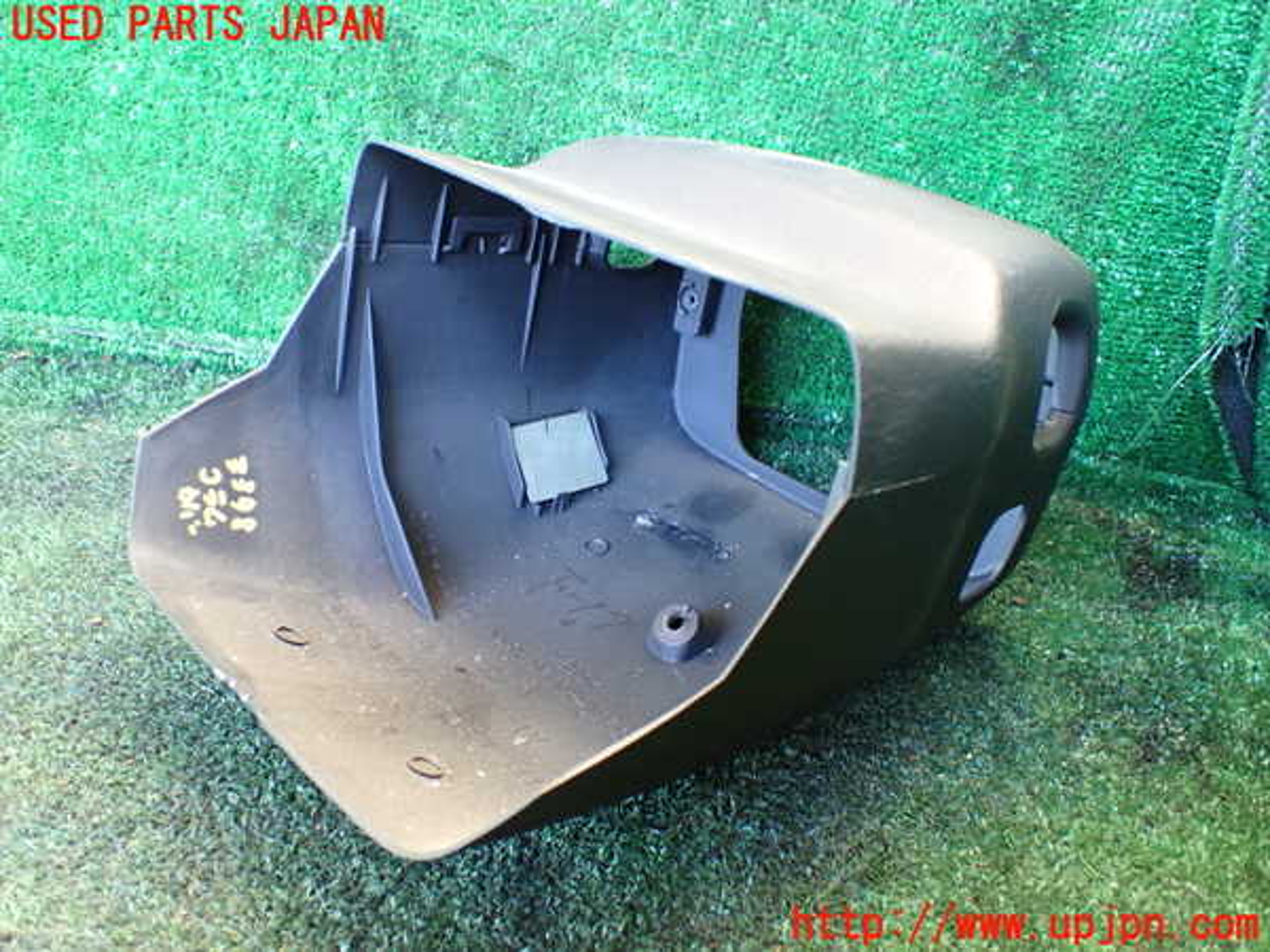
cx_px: 635
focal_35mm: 30
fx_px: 1101
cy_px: 476
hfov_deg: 60.0
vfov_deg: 46.8
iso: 800
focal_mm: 5.4
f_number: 2.3
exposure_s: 1/60
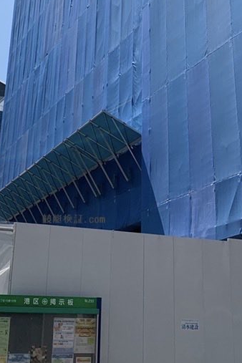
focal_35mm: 64
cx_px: 132
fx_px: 645
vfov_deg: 30.2
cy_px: 44
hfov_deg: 21.2
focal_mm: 4.25
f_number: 1.8
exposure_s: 1/3650
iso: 25
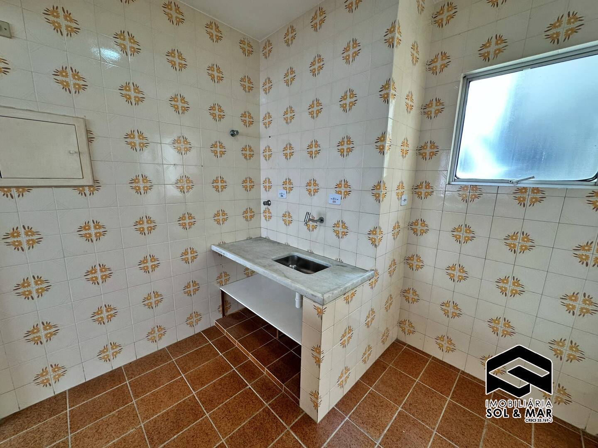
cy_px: 224
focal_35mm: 14
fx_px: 242
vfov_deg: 85.7
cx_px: 299
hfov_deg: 102.1
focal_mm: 2.22
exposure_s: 1/120
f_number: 2.2
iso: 100
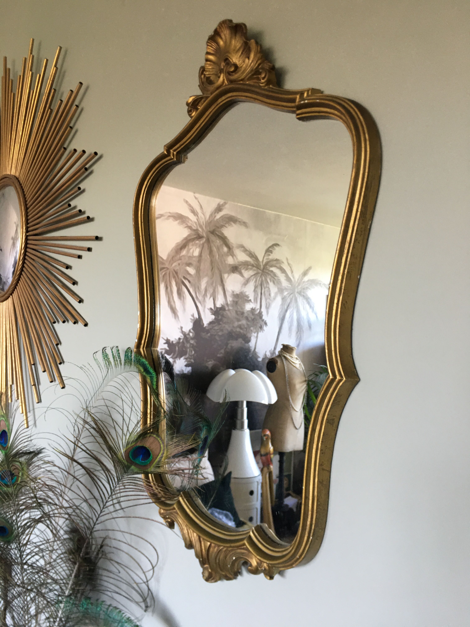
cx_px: 235
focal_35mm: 29
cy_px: 314
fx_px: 525
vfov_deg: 61.7
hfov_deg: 48.2
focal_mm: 4.15
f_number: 2.2
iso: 50
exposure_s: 1/17
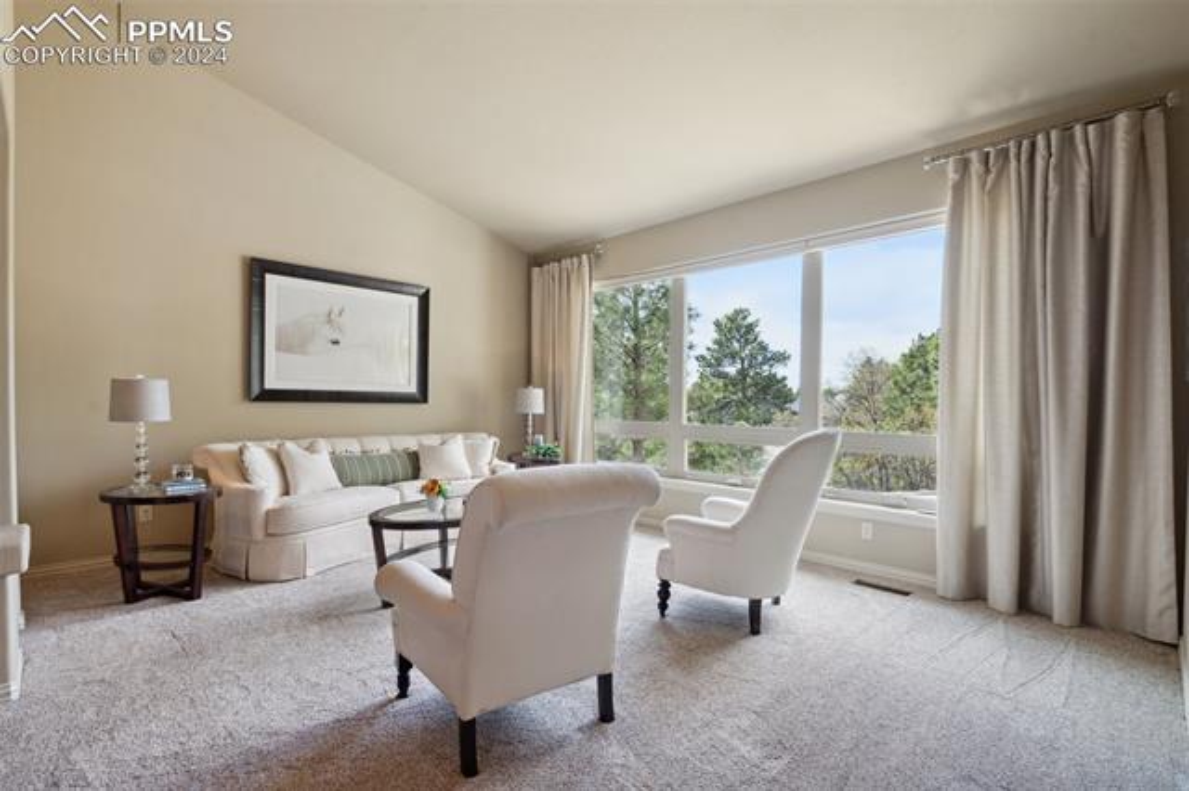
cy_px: 396
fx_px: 528
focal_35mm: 16
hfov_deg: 96.8
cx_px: 594
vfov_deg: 73.7
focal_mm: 16
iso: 500
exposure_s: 1/60
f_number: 8
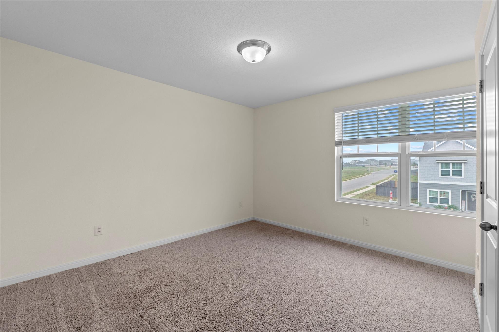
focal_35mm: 15
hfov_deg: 100.4
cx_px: 250
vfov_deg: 77.3
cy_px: 166
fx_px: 208
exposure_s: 1/1.25
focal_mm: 10
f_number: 11
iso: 250
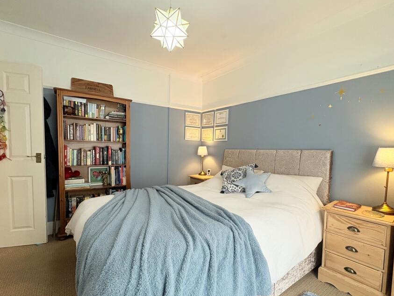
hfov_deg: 91.0
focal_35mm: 17
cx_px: 202
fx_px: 193
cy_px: 160
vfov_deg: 74.6
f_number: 2.2
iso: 250
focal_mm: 2.22
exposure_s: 1/60
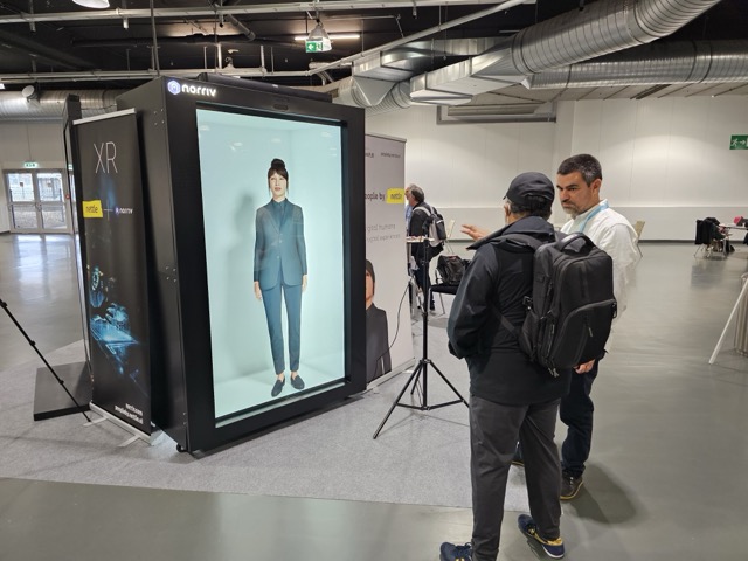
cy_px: 280
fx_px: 497
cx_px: 374
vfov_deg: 58.9
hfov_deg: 73.9
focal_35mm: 23
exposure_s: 1/100
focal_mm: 6.3
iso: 250
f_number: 1.7
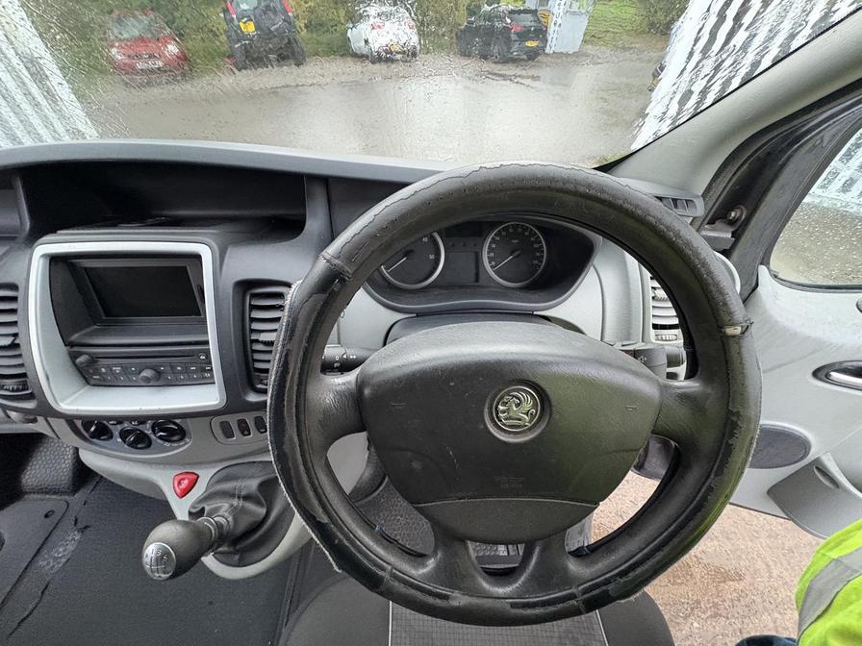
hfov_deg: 102.1
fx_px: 349
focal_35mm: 14
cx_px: 431
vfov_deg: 85.7
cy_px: 323
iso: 640
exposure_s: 1/60
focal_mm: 2.22
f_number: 2.2
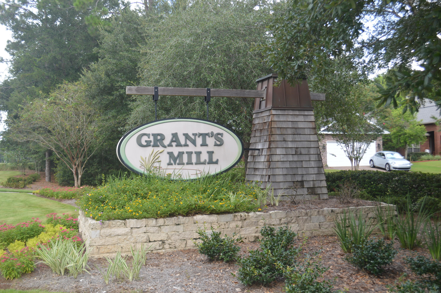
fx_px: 477
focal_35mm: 39
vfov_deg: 34.1
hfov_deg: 49.6
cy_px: 146
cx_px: 220
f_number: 5
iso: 100
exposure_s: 1/100
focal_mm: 26
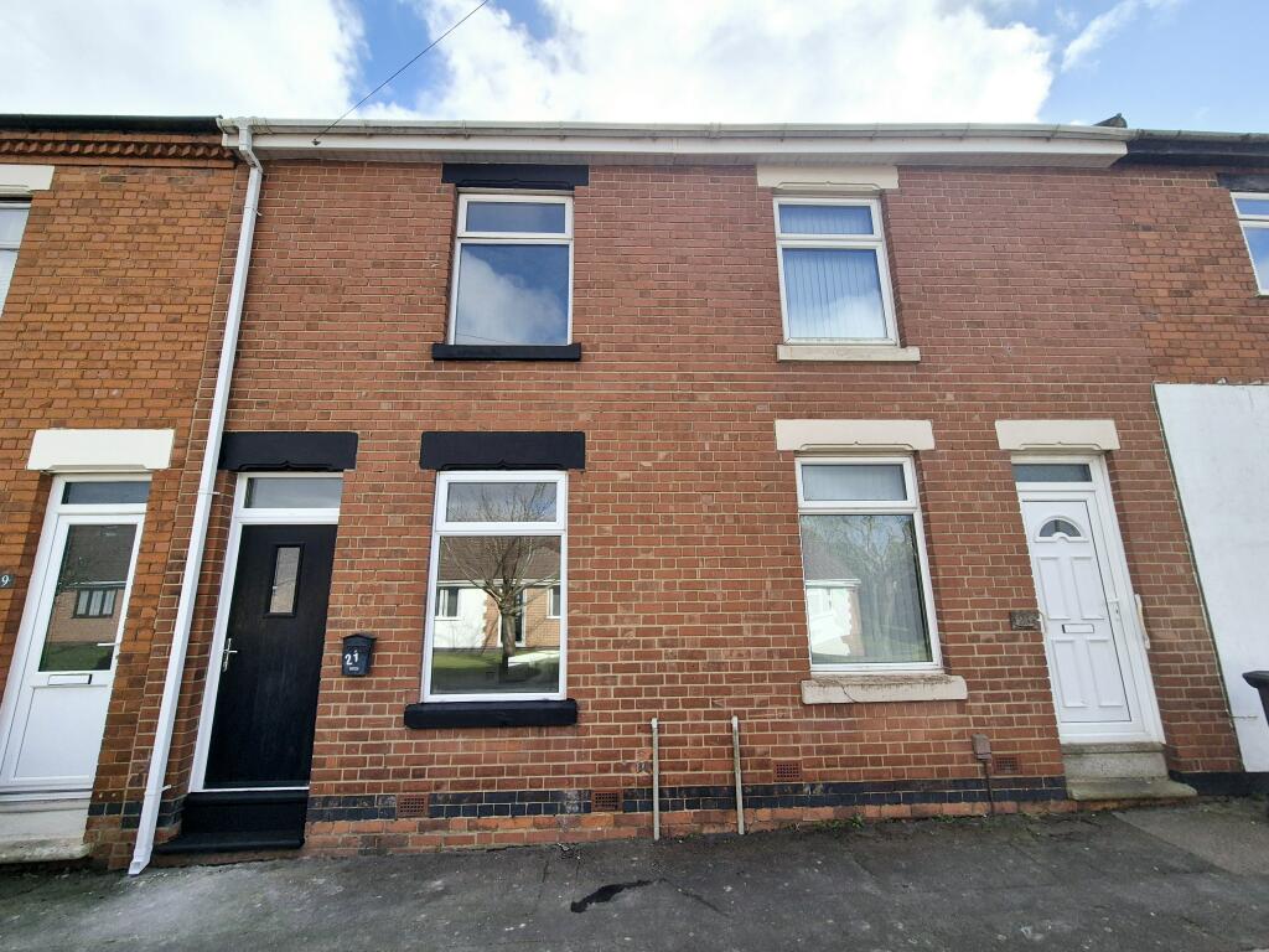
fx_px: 477
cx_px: 634
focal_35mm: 13
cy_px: 476
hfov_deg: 106.2
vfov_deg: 89.9
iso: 50
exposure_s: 1/2500
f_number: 2.2
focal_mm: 2.2
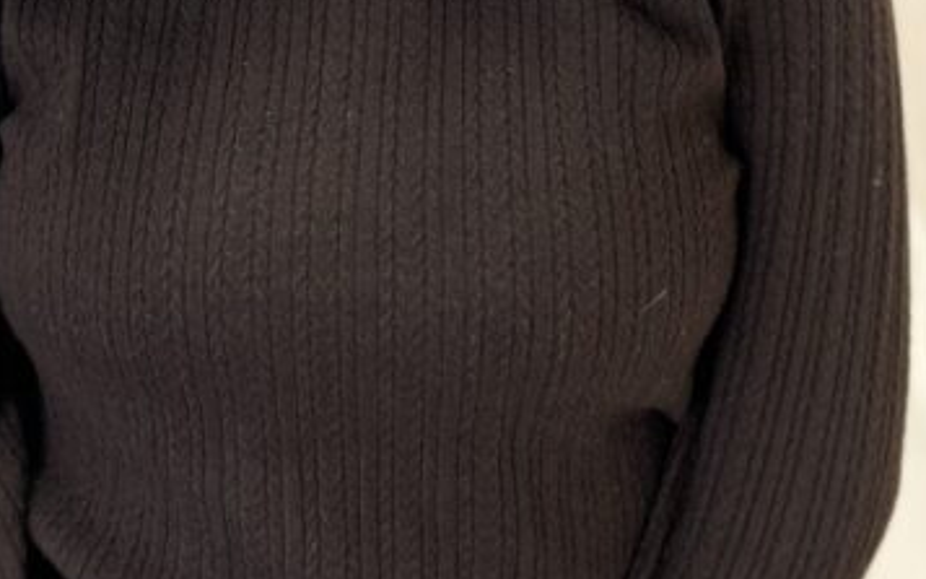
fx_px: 1993
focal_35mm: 79
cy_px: -60
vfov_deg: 16.0
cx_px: 350
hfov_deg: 26.1
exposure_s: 1/120
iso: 100
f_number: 1.5
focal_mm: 5.7
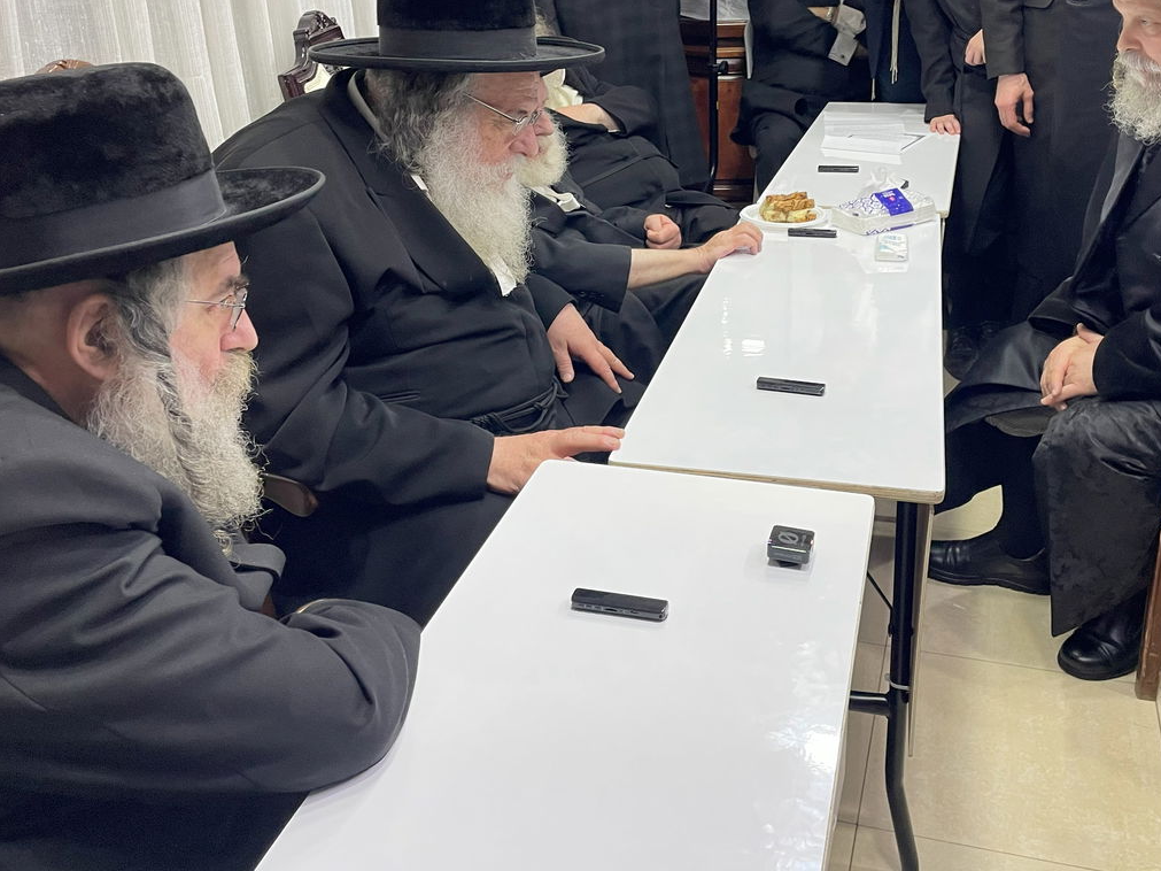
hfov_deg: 51.1
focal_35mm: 36
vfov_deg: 39.2
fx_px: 1207
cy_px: 298
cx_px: 673
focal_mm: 4.2
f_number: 1.6
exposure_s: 1/50
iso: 80
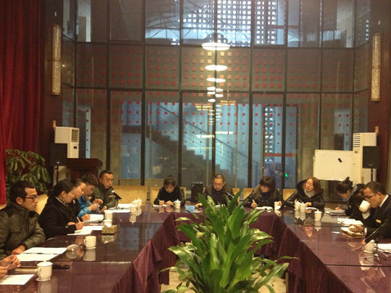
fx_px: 497
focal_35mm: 44
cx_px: 221
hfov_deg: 42.9
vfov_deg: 32.9
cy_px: 155
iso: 400
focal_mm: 4.28
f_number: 2.4
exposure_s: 1/17
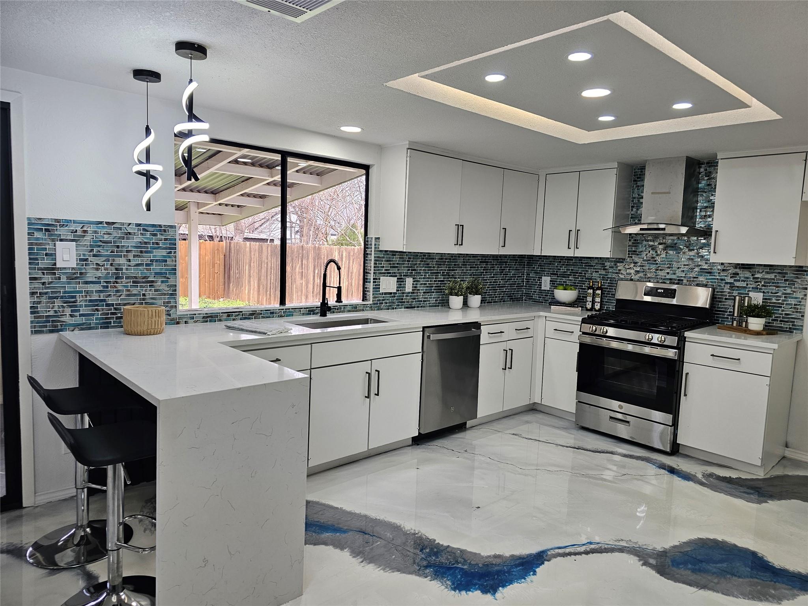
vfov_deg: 58.9
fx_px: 537
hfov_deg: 73.9
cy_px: 303
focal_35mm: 23
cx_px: 404
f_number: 1.7
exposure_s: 1/120
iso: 100
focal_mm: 6.3
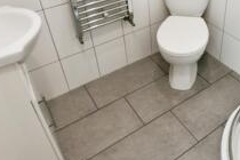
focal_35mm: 34
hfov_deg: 54.2
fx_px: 227
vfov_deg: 37.0
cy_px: 25
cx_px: 168
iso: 100
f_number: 3.5
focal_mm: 10
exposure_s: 1/30
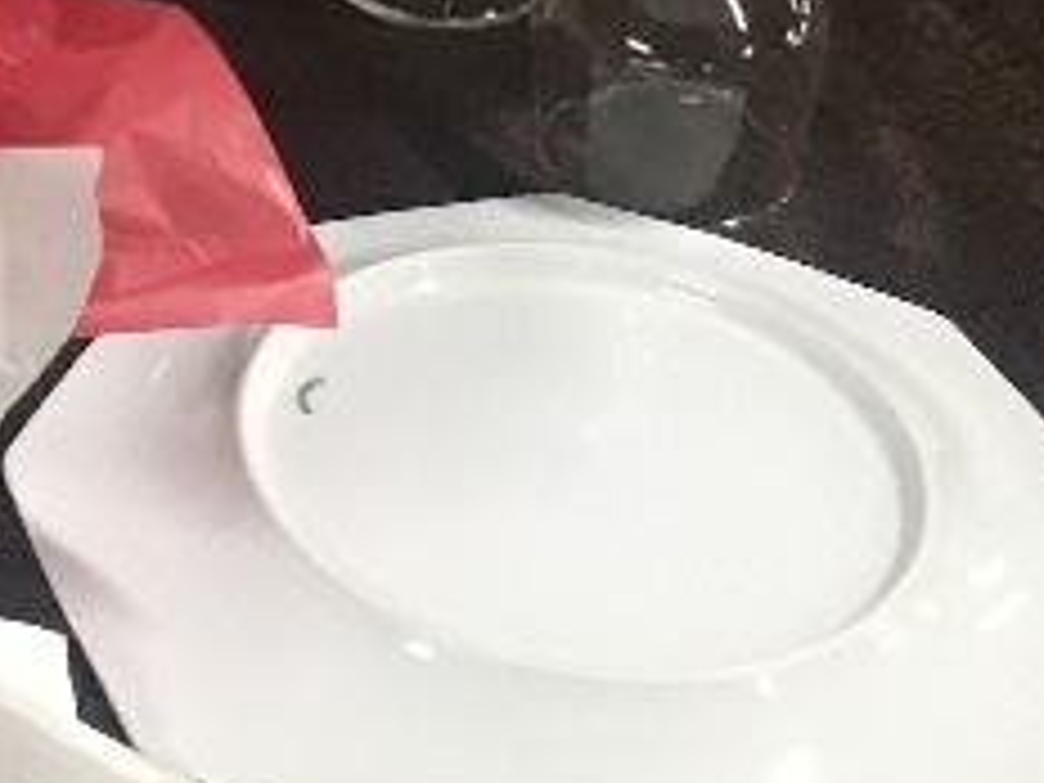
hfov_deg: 15.1
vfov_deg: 11.3
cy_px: -418
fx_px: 3770
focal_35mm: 125
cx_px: -310
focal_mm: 4.15
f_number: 2.2
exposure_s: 1/30
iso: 200
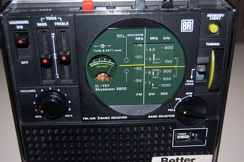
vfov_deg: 29.8
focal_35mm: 45
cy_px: 81
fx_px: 305
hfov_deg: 43.7
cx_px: 122
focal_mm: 30
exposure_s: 1/60
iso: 400
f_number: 4.2
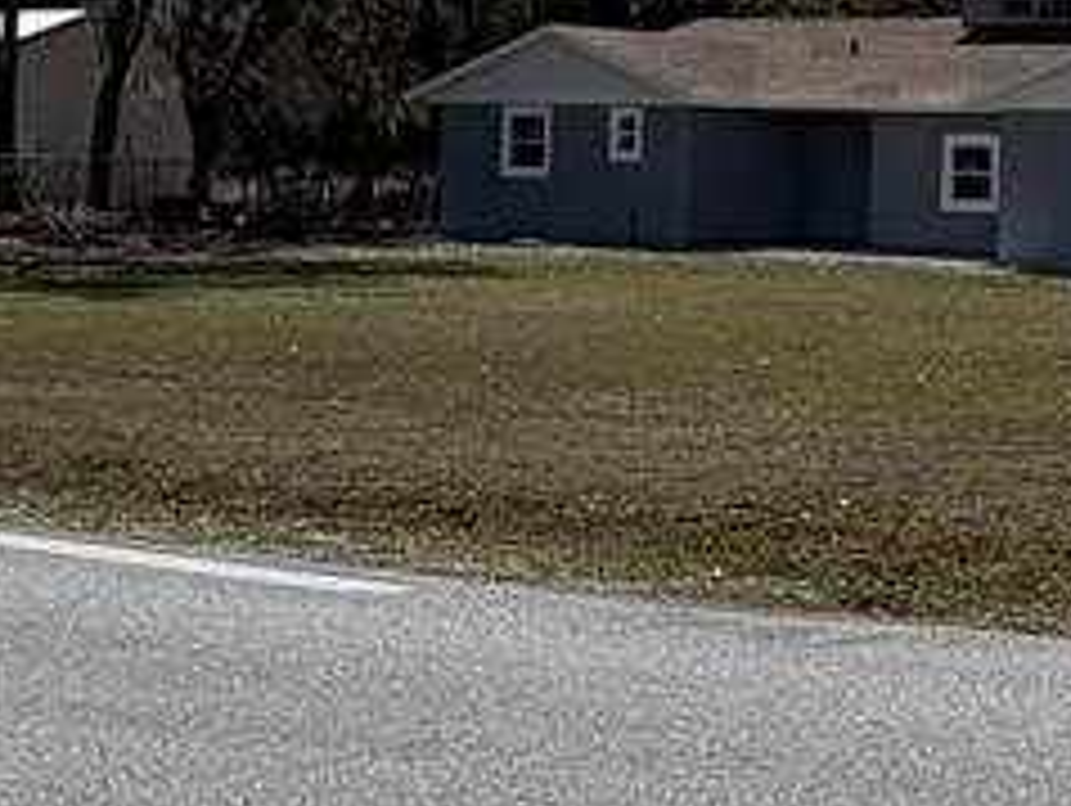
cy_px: 135
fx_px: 2911
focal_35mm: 94
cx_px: 1706
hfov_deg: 18.1
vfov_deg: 15.6
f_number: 2.2
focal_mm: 2.22
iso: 20
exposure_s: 1/1961
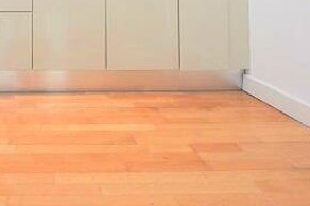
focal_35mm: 36
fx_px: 310
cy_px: -39
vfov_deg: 31.1
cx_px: 33
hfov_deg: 47.9
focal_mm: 10
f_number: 5.6
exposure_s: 1/125
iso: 800
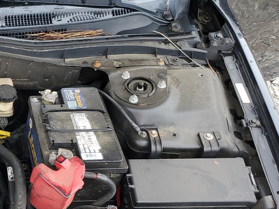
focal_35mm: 68
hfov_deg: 25.1
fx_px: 548
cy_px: 178
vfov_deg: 21.3
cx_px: -72
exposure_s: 1/278
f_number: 1.5
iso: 50
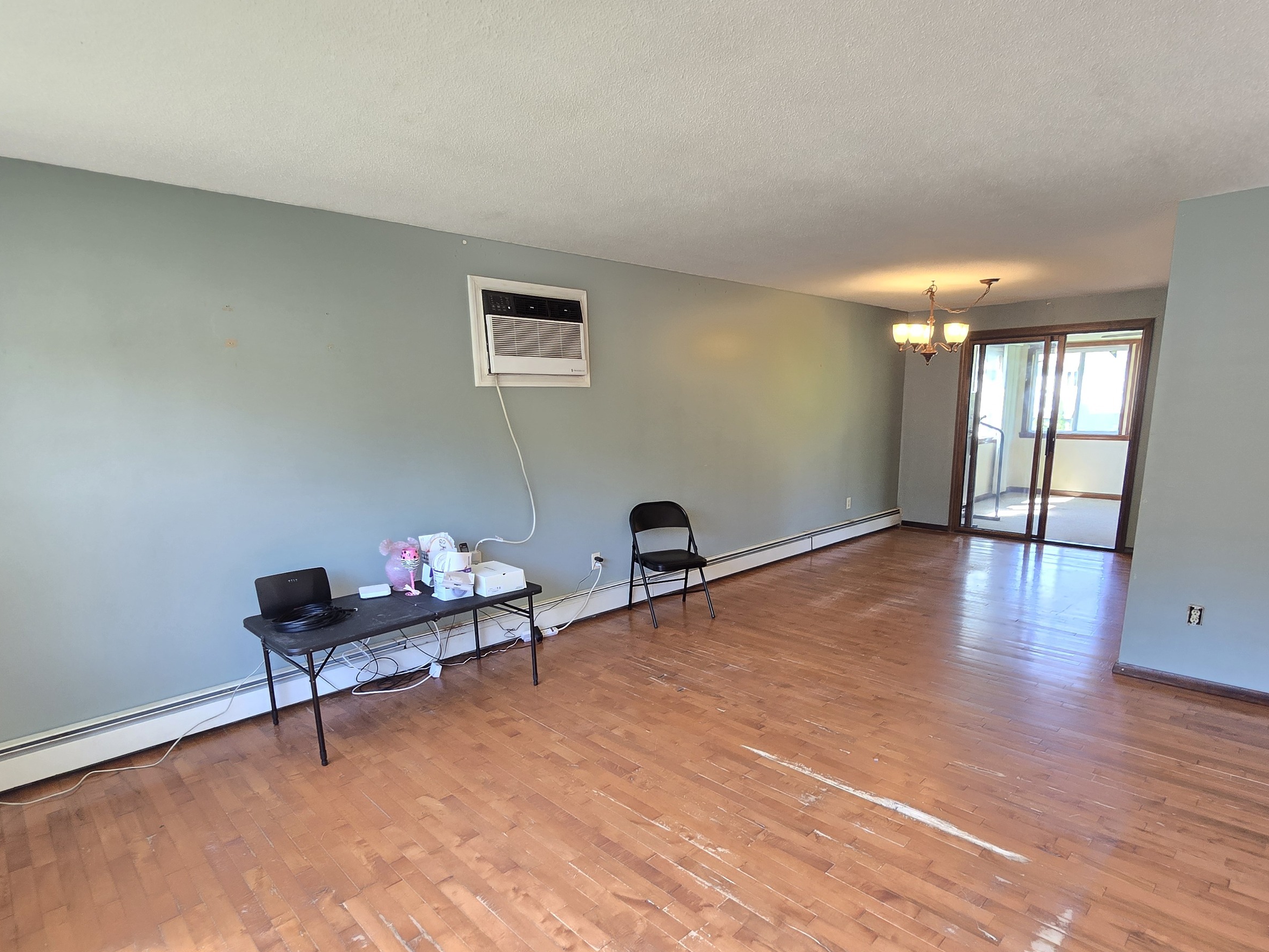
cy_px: 553
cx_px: 681
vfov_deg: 74.2
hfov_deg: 90.9
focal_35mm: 17
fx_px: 623
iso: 125
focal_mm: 2.2
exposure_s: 1/60
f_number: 2.2
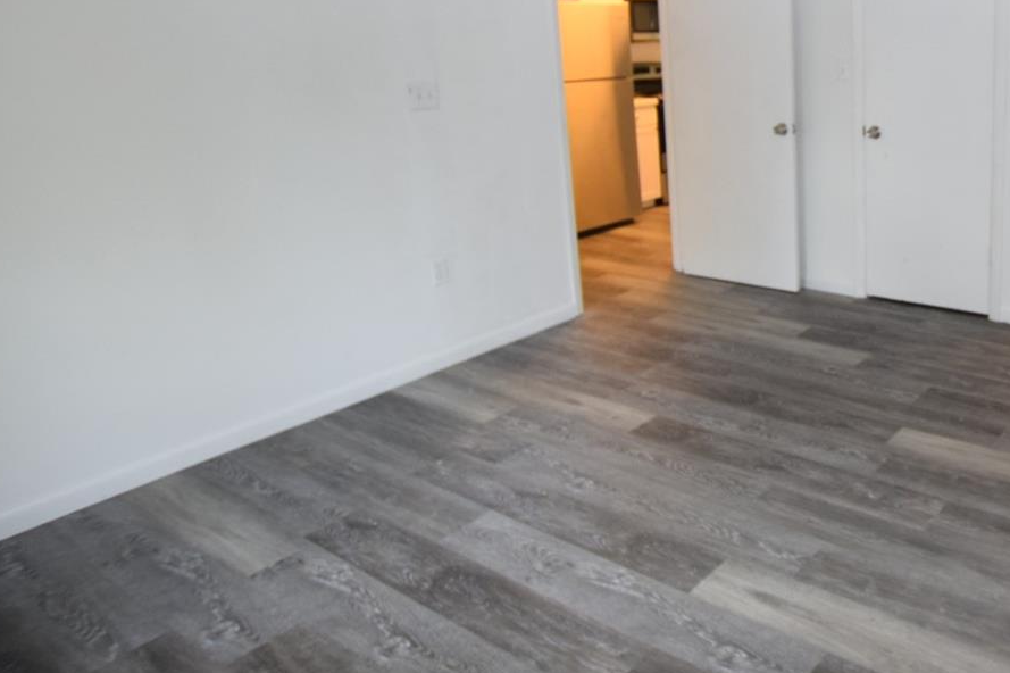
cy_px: 202
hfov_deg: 58.4
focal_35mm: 27
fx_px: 757
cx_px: 894
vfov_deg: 46.8
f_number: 4
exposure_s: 1/60
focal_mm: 10
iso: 800
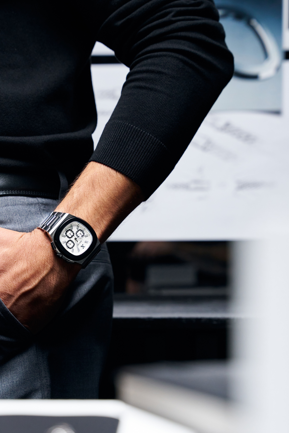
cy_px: 294
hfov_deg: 12.9
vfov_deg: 19.2
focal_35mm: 106
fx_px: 1276
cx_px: 71
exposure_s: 1/200
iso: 1000
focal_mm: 70
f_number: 4.5
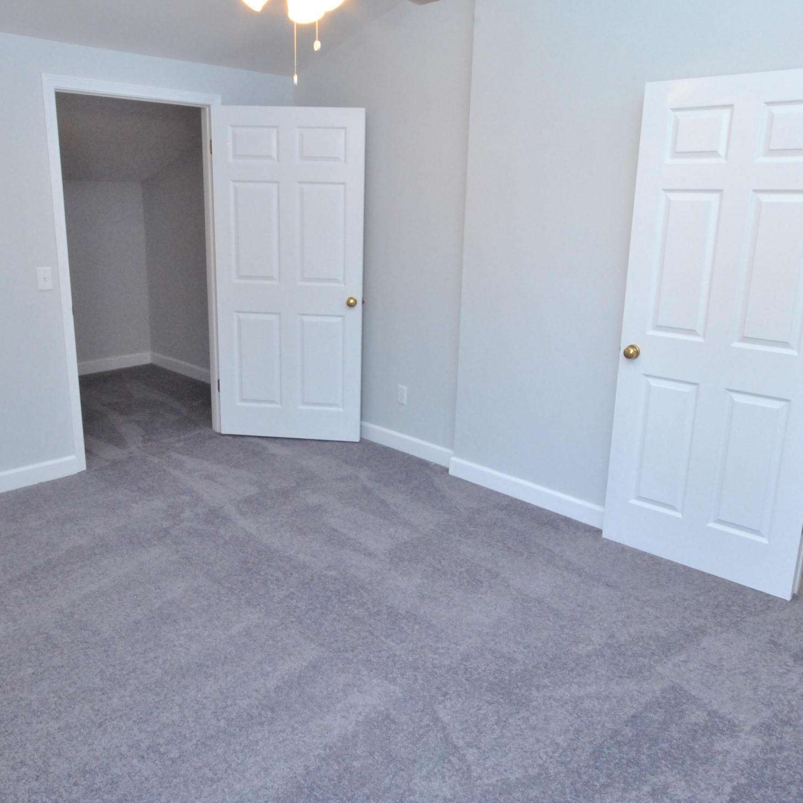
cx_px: 383
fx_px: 682
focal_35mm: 26
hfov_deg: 60.9
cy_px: 375
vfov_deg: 60.9
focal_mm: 10
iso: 800
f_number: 16
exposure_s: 1/10
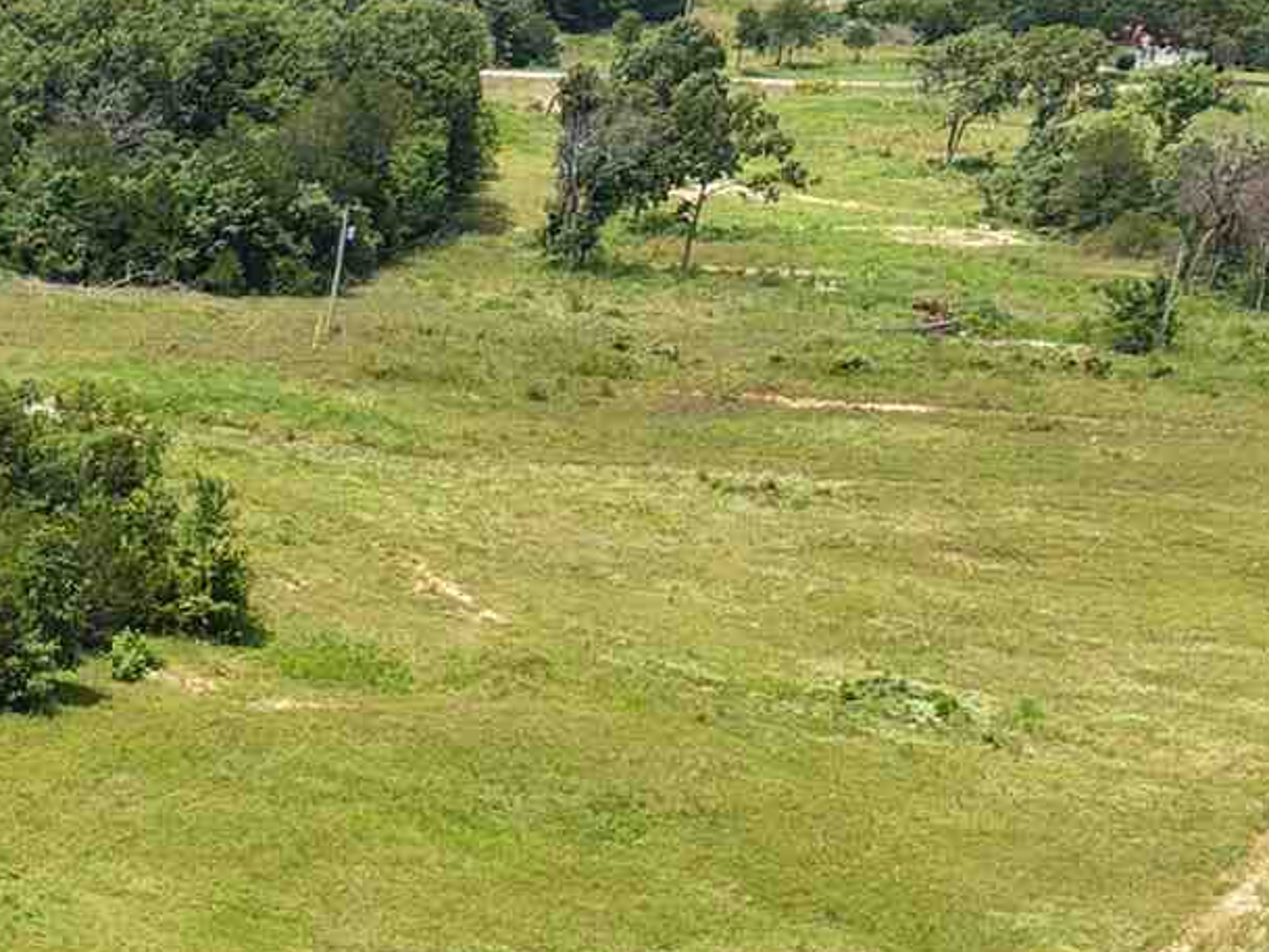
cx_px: -1521
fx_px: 4437
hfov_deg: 13.2
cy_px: 1012
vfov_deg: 12.1
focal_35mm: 121
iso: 190
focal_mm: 8.67
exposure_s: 1/3200
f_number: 1.8
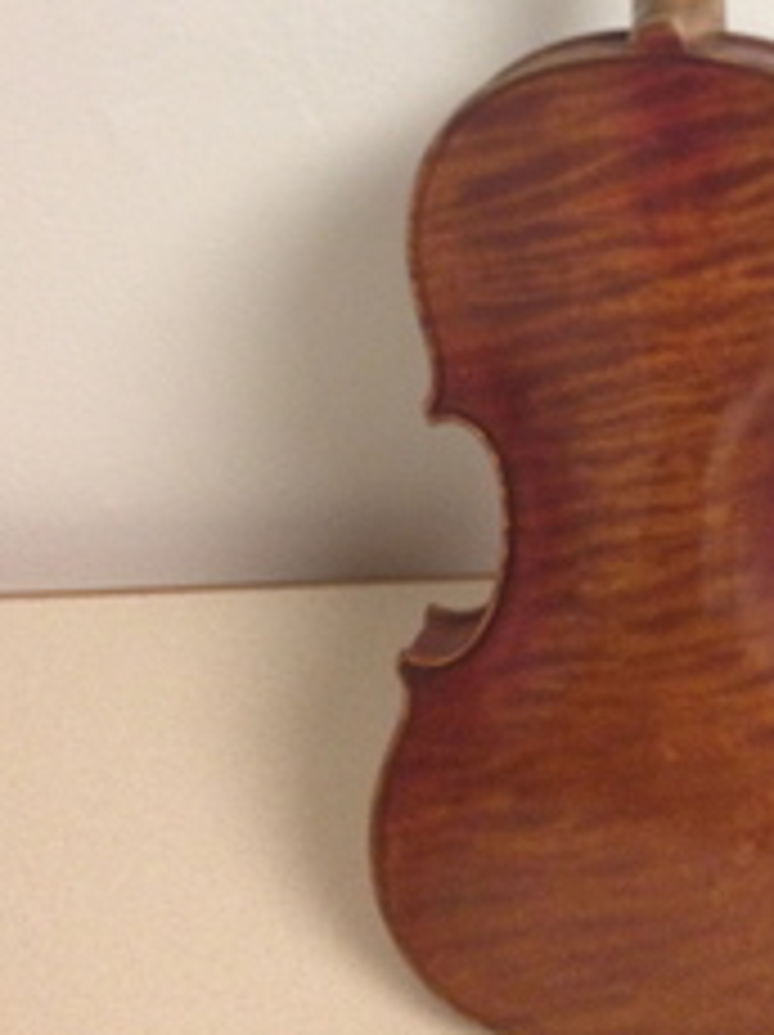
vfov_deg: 27.5
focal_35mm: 69
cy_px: 178
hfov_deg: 20.9
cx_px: 662
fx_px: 2061
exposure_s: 1/20
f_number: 2.4
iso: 320
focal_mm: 4.28
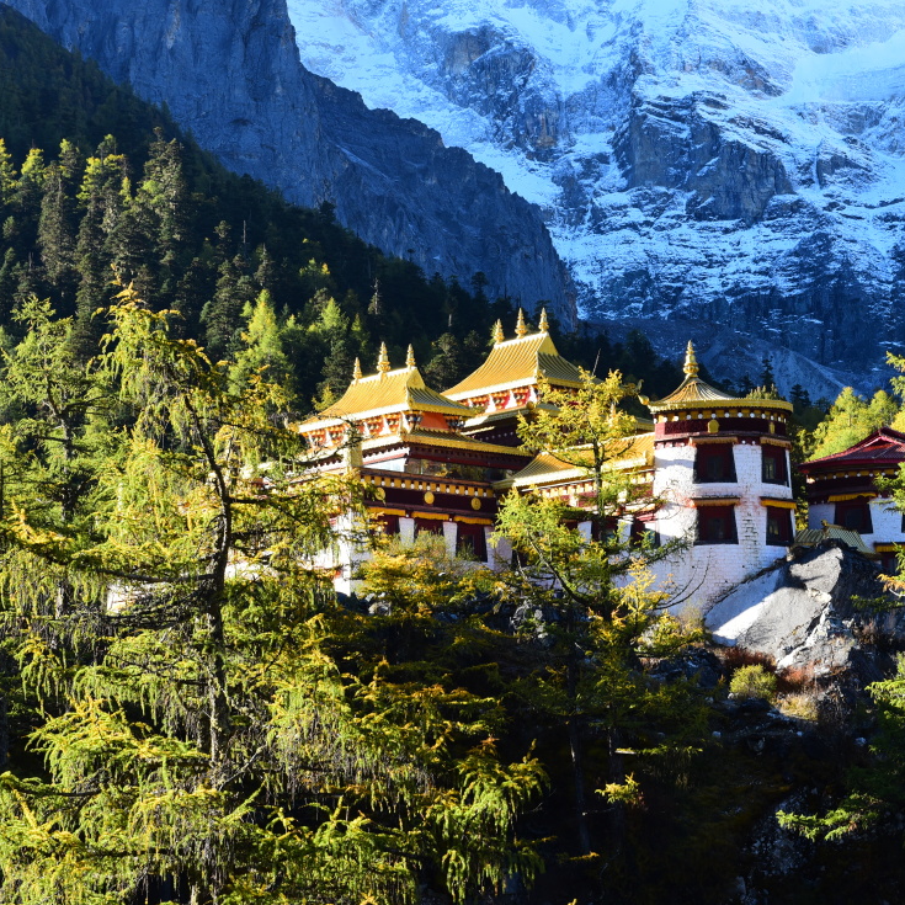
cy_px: 413
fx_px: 2544
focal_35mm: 86
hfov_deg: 20.2
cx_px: 507
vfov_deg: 20.2
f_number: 11
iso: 400
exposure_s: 1/125
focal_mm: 62
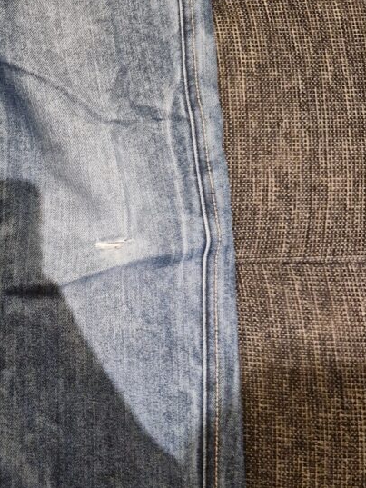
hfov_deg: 23.5
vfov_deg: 32.2
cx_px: 11
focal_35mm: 60
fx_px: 846
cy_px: 264
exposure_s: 1/50
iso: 500
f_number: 1.8
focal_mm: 5.4
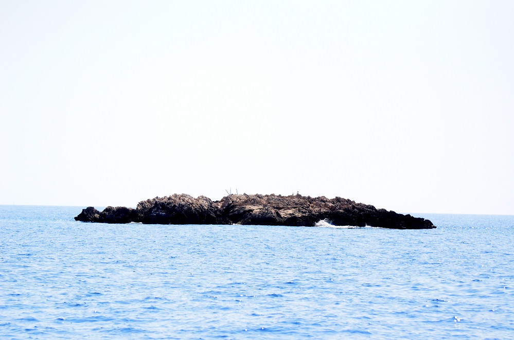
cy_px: 170
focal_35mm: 165
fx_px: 2350
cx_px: 257
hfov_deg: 12.5
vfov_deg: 8.3
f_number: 4.5
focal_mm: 110
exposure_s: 1/8000
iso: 1100
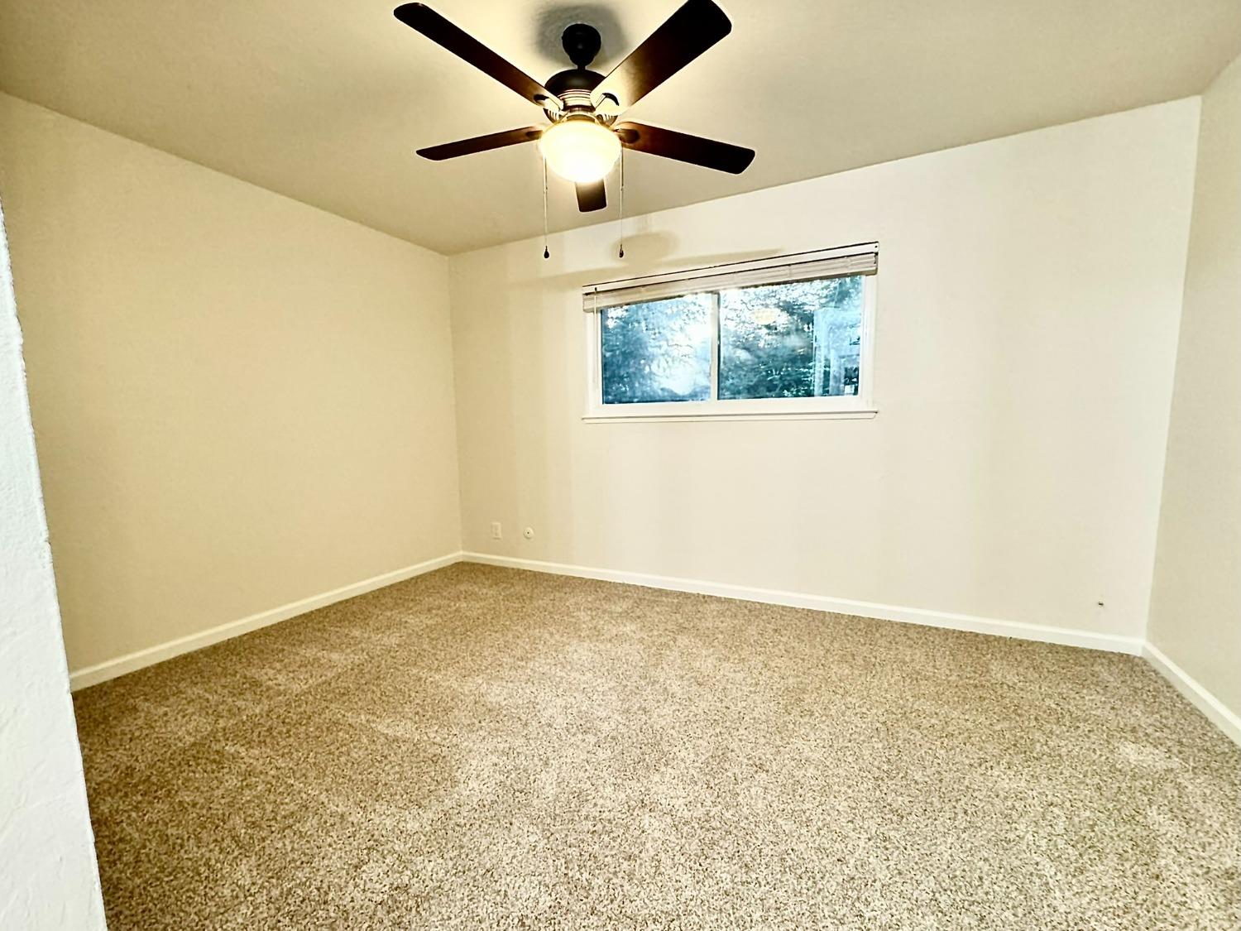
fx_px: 502
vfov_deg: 85.7
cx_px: 620
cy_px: 466
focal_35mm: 14
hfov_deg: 102.1
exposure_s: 1/60
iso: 320
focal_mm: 2.22
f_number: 2.2
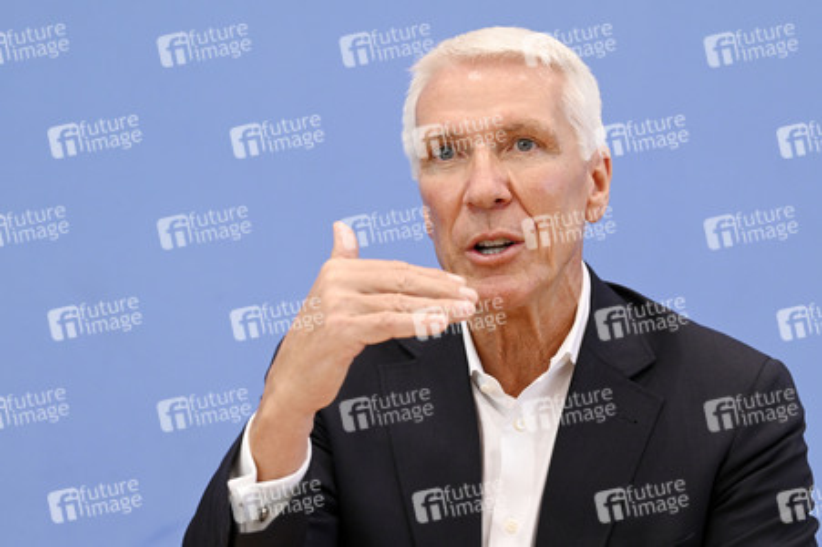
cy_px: 274
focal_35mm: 130
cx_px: 411
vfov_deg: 10.5
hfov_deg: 15.8
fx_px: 2966
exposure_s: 1/500
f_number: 5.6
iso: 3200
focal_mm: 130
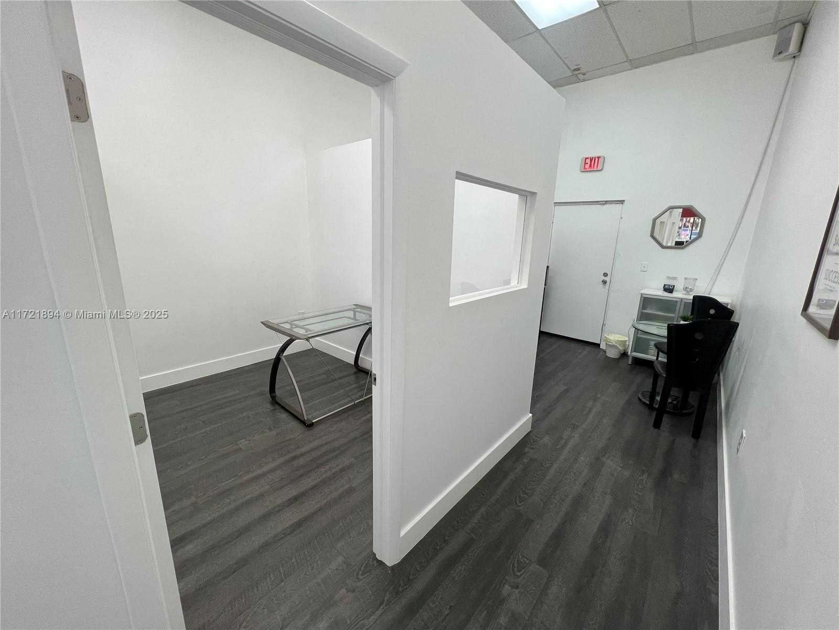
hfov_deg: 106.2
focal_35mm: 13
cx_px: 420
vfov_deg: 89.9
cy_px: 315
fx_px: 315
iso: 125
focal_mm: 1.57
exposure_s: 1/120
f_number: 1.8
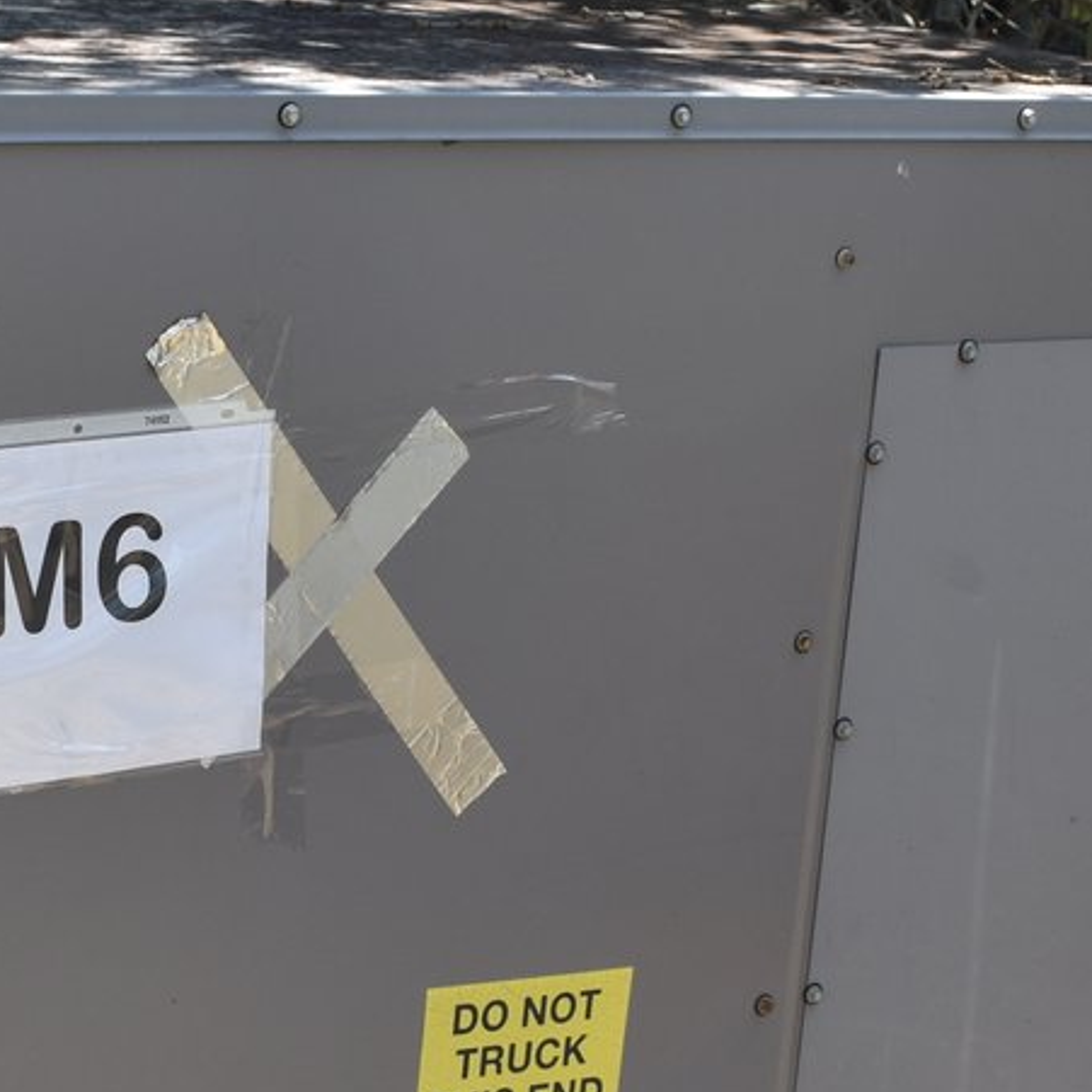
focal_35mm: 106
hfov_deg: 16.3
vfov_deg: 16.4
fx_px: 3783
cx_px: 188
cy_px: 774
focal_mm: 22
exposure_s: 1/250
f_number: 6.3
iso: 200
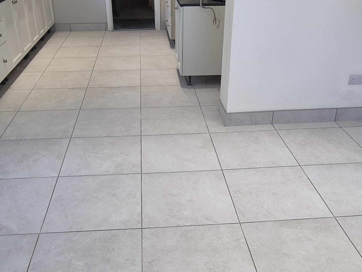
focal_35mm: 34
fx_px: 356
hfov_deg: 53.9
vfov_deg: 41.8
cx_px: 176
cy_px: 146
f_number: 2.2
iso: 80
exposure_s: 1/100
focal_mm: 2.2
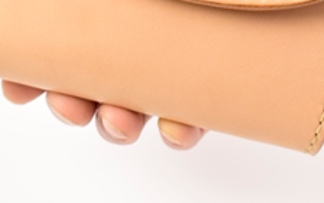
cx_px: 153
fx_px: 832
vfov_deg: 13.7
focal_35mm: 94
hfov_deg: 22.0
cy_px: -8
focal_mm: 29
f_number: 5.6
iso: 3200
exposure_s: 1/200
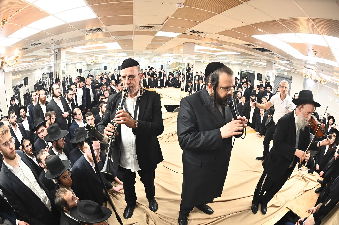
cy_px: 112
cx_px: 170
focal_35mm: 16
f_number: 5.6
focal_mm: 16
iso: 3200
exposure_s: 1/200
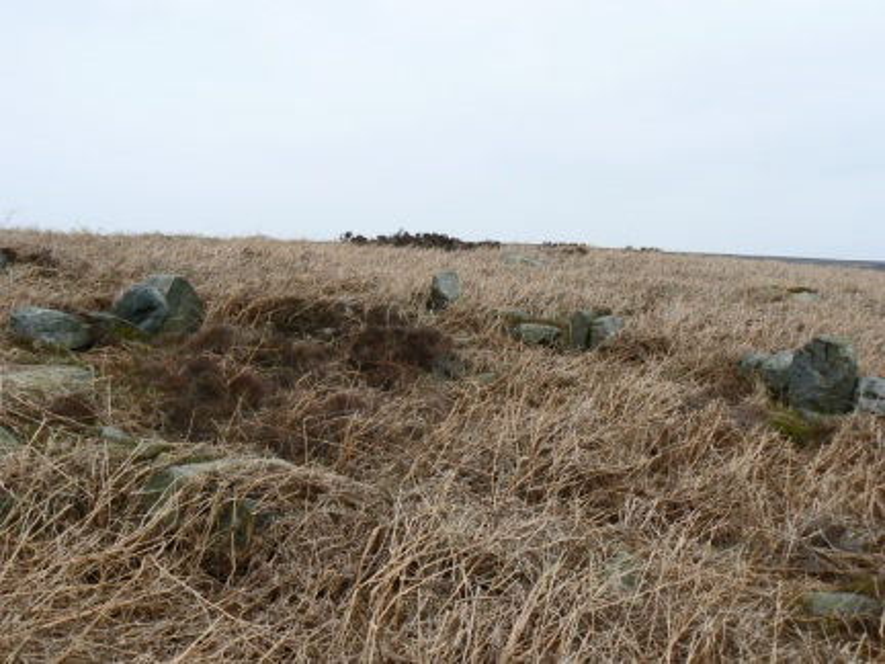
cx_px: 442
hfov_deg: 51.4
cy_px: 332
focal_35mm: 36
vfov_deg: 39.7
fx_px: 920
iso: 80
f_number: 5.6
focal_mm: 6
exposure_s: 1/400
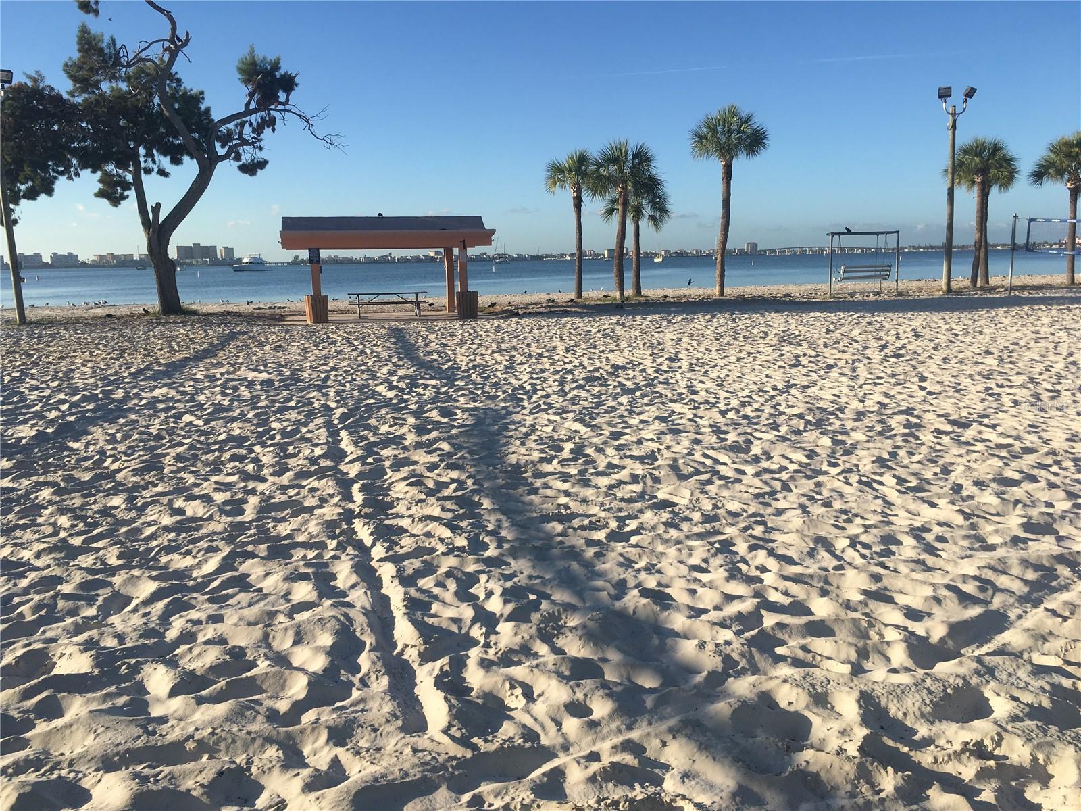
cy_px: 406
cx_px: 540
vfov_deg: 48.2
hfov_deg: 61.7
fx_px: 906
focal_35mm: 29
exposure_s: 1/1570
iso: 25
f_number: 2.2
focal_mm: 4.15
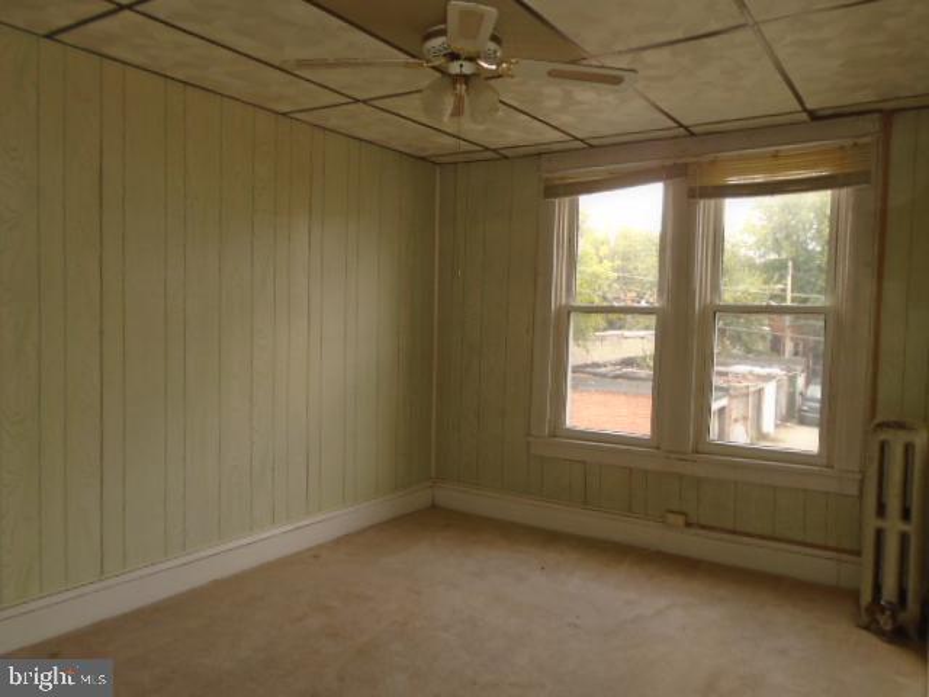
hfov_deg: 67.3
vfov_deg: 53.1
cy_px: 348
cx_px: 464
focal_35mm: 26
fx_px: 698
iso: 100
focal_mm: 4.6
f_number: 3.2
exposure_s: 1/50
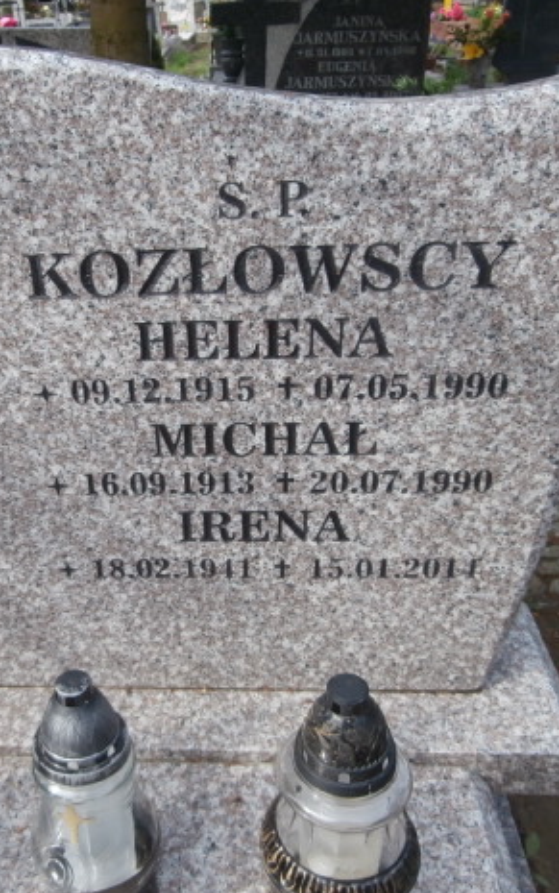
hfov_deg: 35.8
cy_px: 444
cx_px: 171
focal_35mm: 35
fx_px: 852
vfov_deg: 55.3
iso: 100
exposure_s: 1/250
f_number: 3
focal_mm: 4.2
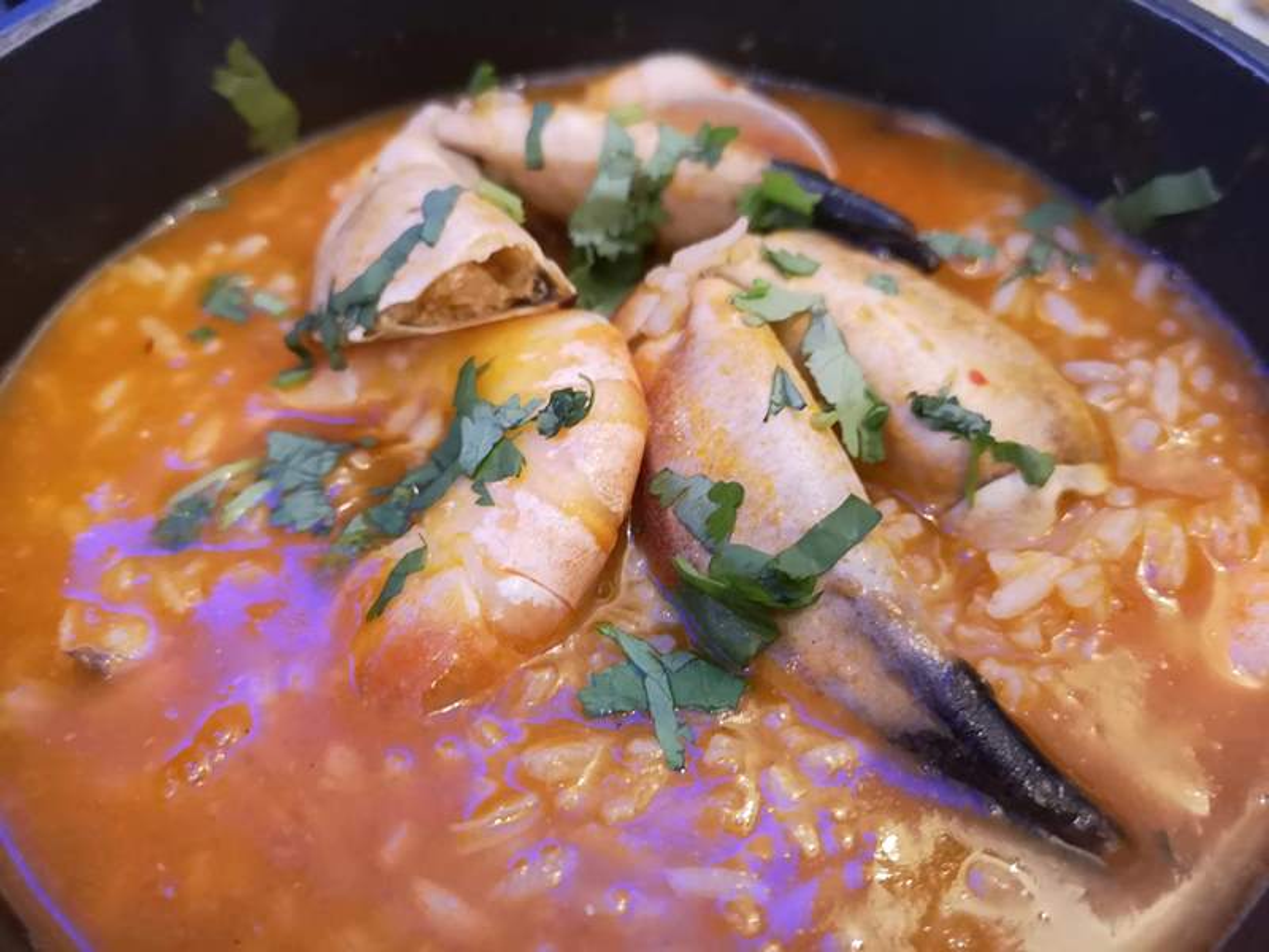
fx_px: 990
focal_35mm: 27
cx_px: 634
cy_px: 476
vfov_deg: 51.4
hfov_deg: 65.3
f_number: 1.8
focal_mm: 3.95
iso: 640
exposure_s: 1/20
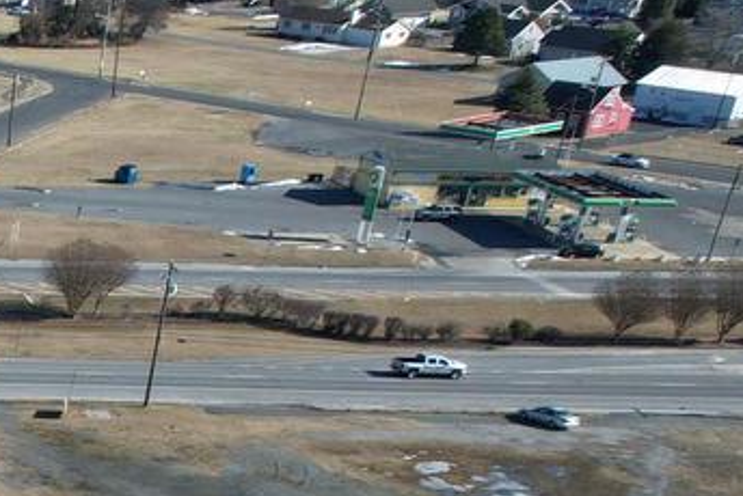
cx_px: -687
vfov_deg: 14.0
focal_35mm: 92
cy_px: 742
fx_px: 1900
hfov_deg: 17.1
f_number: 2.8
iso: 100
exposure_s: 1/1500
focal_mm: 8.38
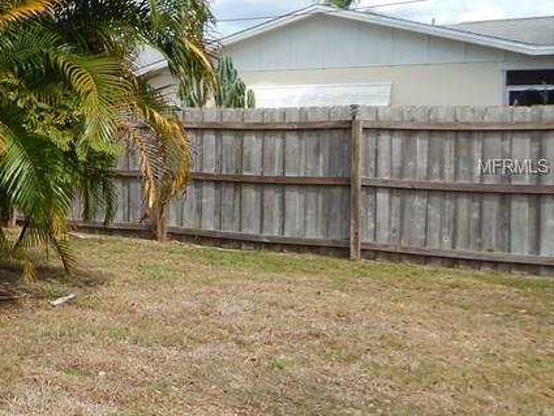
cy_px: 167
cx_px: -111
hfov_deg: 30.6
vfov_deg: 27.5
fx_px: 848
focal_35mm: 53
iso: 125
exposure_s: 1/1250
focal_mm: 4
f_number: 3
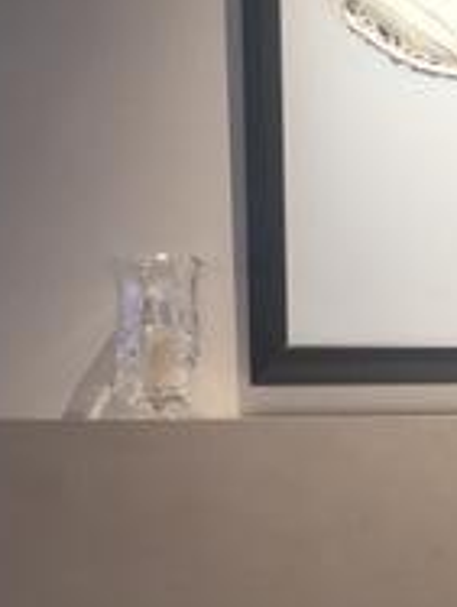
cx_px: 528
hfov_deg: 14.6
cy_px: 539
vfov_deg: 19.5
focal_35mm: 99
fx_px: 1737
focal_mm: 4.15
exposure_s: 1/30
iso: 50
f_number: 2.2
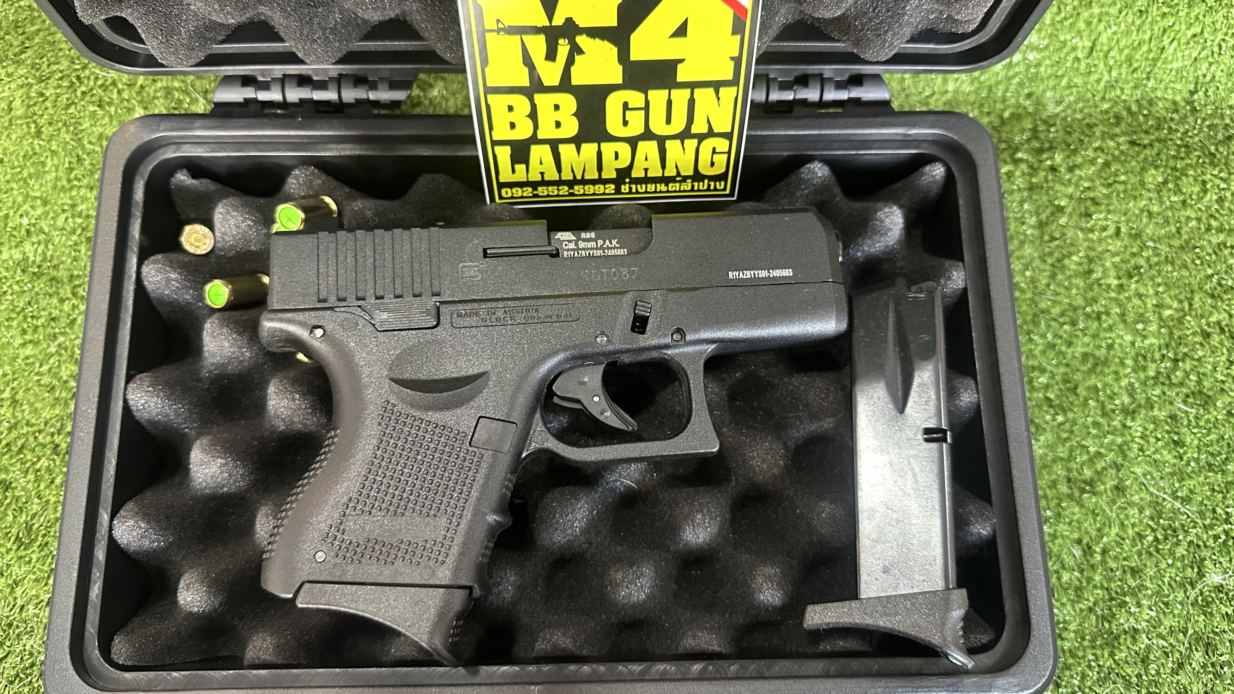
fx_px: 883
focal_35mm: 27
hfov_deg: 69.9
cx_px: 611
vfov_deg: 42.9
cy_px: 318
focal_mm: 6.86
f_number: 1.78
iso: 640
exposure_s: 1/60
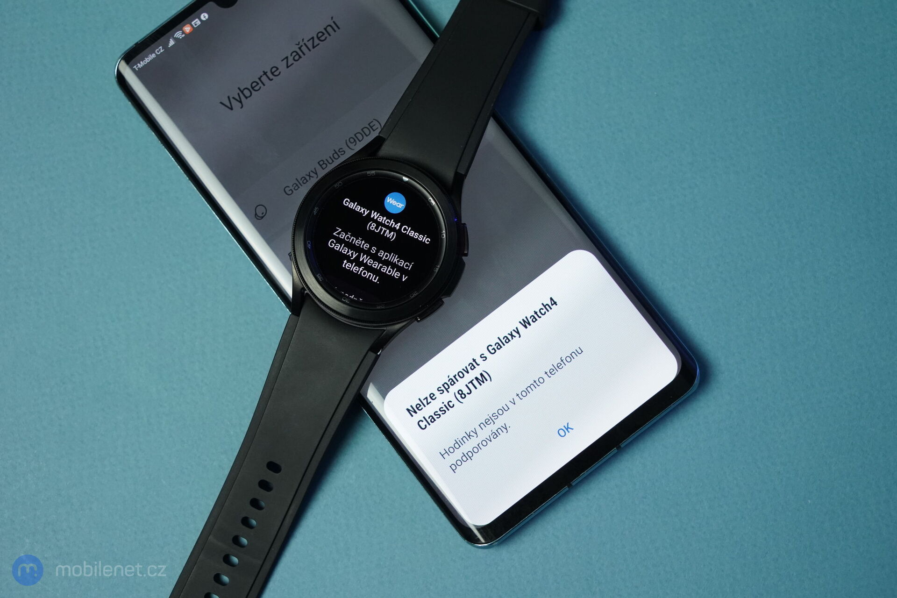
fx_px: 1370
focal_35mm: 55
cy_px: 299
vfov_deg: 24.6
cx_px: 448
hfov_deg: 36.2
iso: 5000
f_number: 8
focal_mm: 55
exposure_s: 1/200
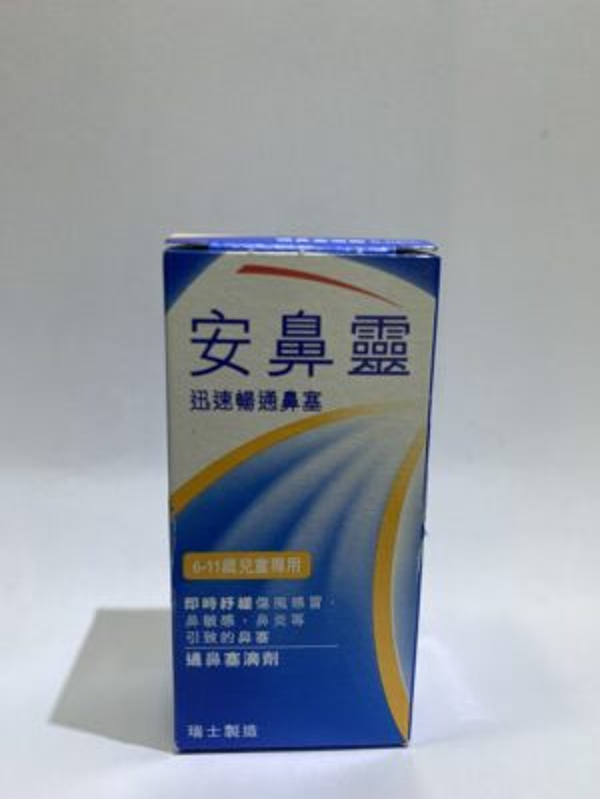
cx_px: 300
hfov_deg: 53.1
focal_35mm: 26
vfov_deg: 67.3
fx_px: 601
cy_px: 400
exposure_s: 1/100
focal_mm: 4.25
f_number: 1.8
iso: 40
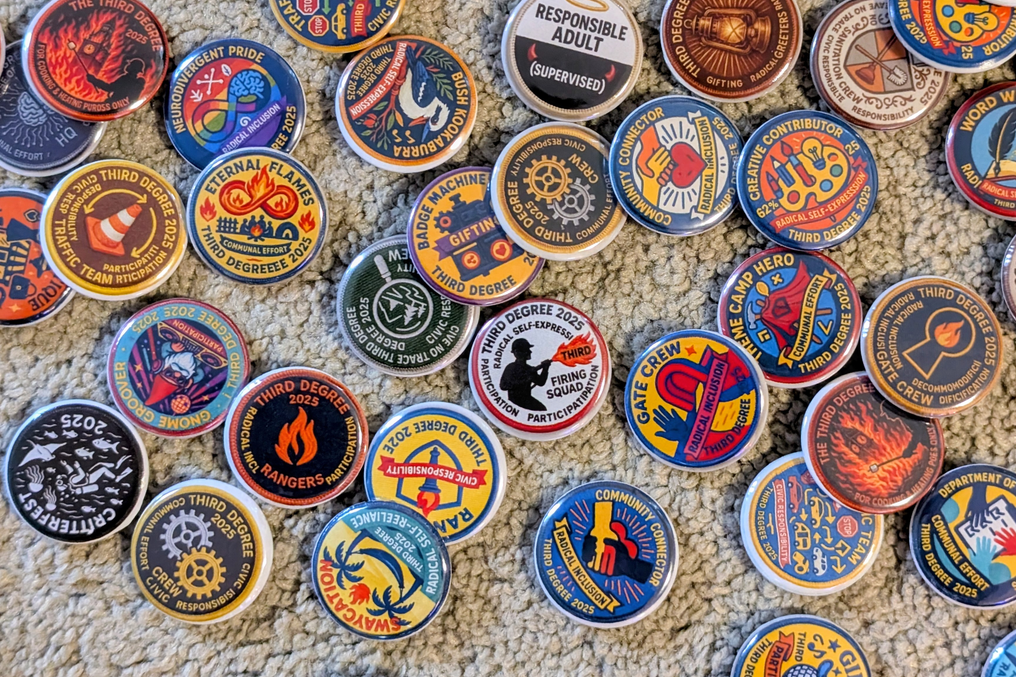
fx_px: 1693
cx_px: 541
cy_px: 248
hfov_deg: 33.4
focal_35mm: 60
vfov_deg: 22.6
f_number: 1.68
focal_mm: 6.9
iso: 600
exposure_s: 1/100
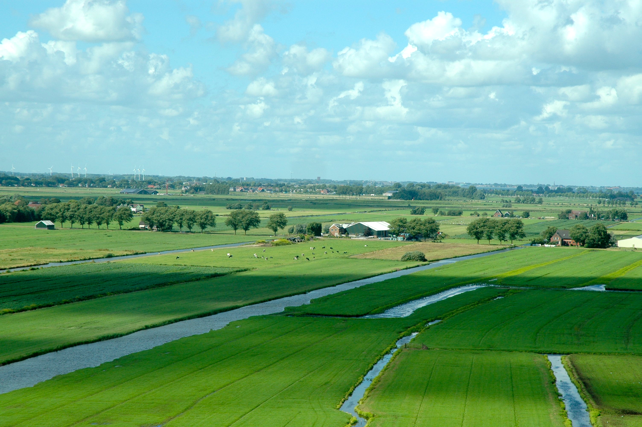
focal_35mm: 105
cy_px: 214
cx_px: 321
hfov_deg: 19.5
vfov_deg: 13.0
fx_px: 1871
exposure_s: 1/320
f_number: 9
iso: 200
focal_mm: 70
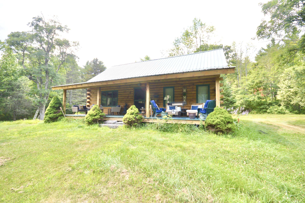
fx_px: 127
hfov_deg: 100.4
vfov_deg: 77.2
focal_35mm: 15
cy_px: 102
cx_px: 152
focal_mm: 10
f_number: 5.6
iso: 100
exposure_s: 1/125
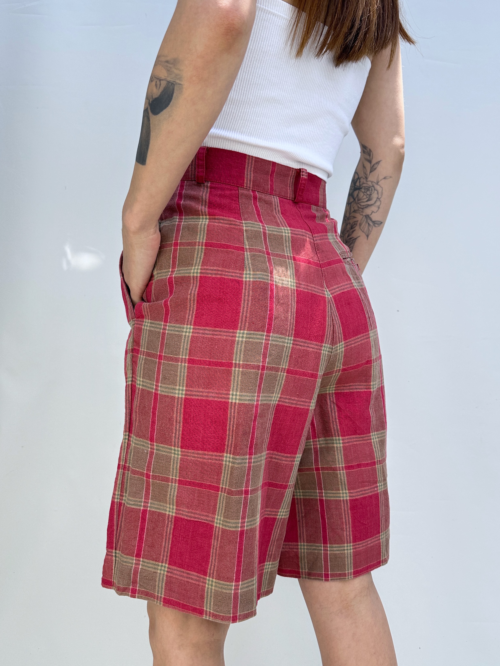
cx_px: 250
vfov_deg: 71.6
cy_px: 333
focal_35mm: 24
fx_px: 462
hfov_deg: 56.8
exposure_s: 1/570
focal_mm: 6.86
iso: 80
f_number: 1.78
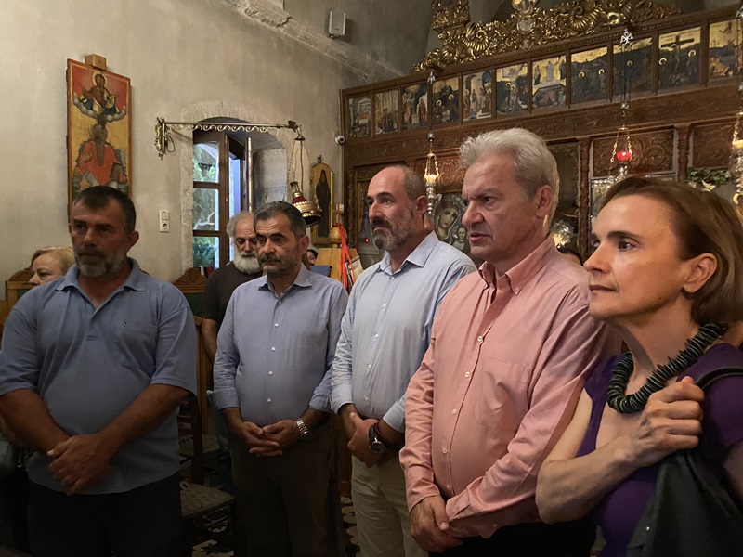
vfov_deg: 53.1
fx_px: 558
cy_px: 278
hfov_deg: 67.3
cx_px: 372
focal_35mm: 26
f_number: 1.8
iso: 1250
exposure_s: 1/17
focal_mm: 4.25
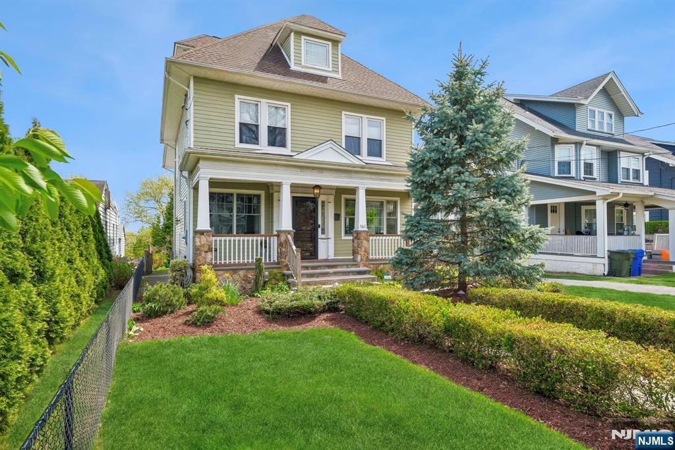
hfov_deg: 86.9
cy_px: 225
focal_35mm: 19
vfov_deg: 64.5
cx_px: 338
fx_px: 356
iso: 160
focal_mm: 12.9
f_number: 5.6
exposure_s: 1/400
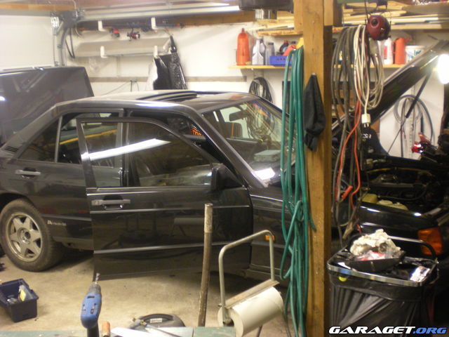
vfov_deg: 32.9
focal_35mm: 44
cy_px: 168
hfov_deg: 42.9
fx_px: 571
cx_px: 224
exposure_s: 1/8
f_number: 3.5
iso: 264
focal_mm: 7.4
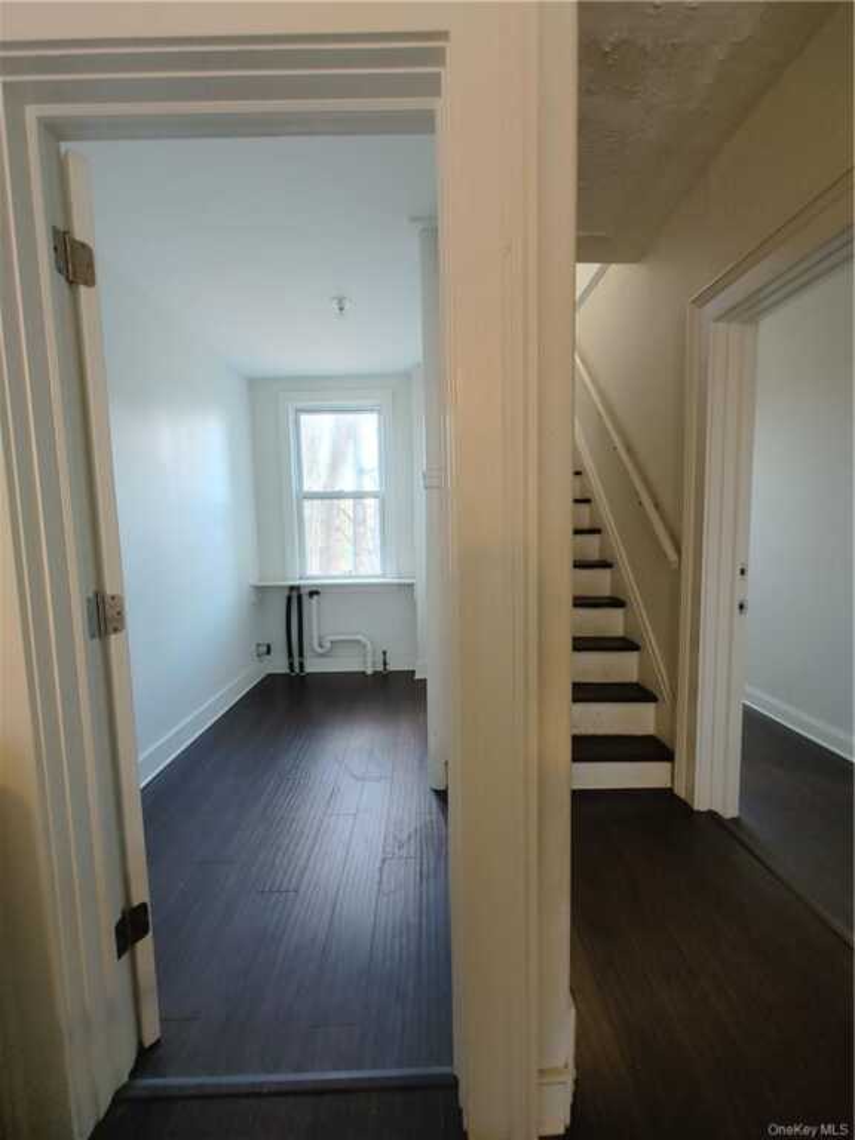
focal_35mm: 15
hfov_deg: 81.7
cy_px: 570
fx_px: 494
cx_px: 428
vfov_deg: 98.2
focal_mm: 1.78
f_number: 1.9
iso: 200
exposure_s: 1/24
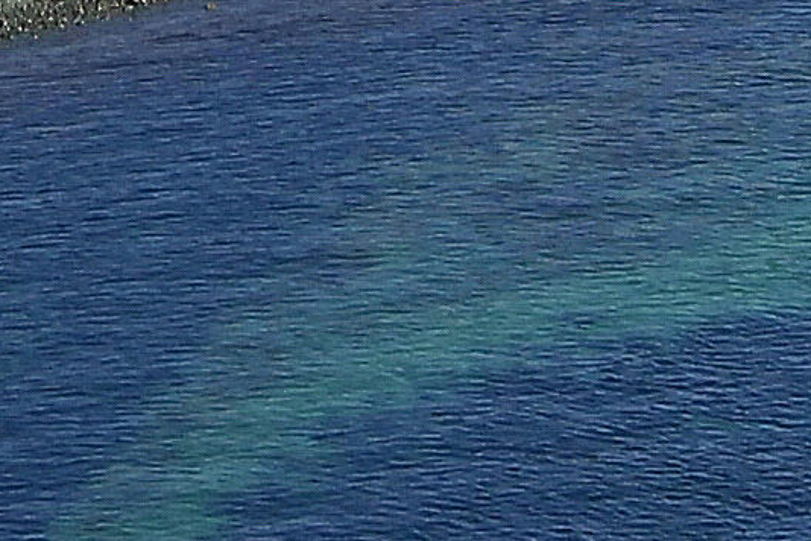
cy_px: -660
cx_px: -409
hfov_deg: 5.0
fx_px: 9213
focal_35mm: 409
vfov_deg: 3.3
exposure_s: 1/1000
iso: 400
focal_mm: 34
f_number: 5.6
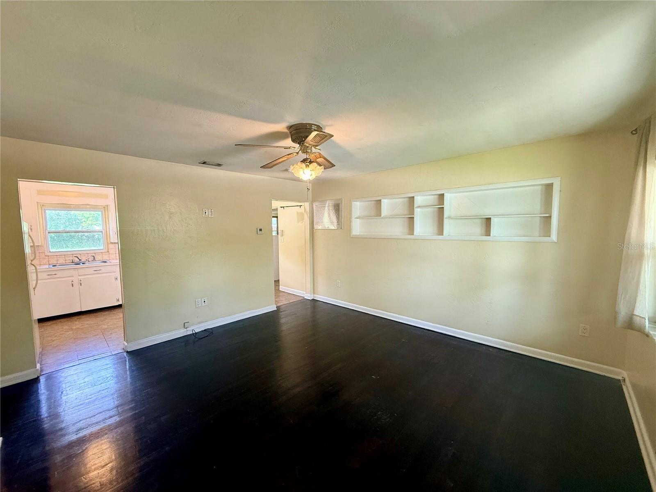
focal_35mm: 14
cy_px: 246
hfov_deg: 102.1
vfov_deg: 85.7
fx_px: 265
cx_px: 328
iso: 160
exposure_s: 1/60
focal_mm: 2.22
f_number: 2.2
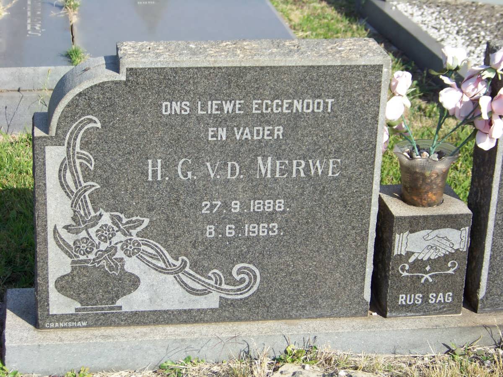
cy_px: 188
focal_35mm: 87
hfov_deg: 22.5
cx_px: 252
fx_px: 1264
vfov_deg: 17.0
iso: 64
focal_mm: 14.6
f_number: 3.2
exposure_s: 1/500
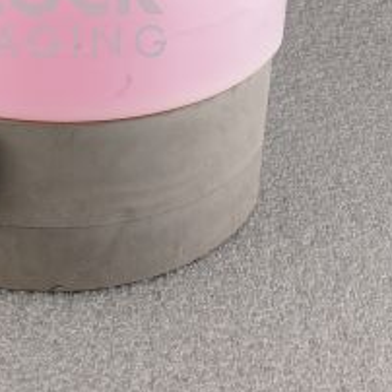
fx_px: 1614
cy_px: 11
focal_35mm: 126
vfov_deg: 13.7
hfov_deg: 13.6
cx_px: -27
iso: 1600
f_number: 10
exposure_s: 1/125
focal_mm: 50
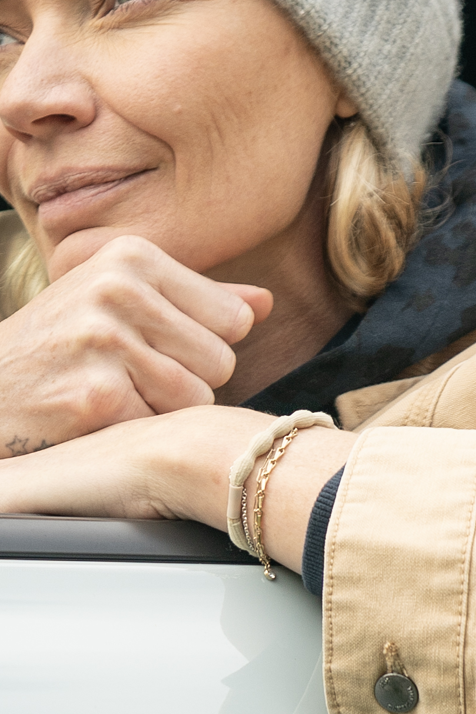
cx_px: -16
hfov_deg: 7.9
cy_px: 908
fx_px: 3432
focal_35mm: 173
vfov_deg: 11.6
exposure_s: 1/200
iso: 160
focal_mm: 35
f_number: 3.2
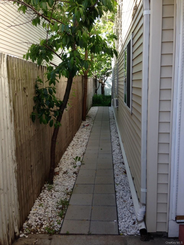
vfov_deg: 55.4
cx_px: 92
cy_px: 122
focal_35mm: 33
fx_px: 234
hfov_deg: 42.9
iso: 50
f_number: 2.4
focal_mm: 4.12
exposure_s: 1/204
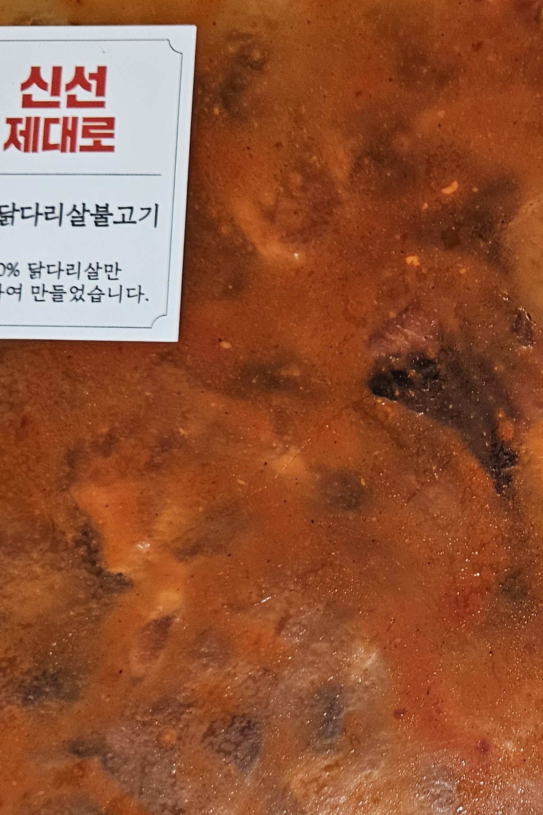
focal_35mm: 52
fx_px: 1176
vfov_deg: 38.0
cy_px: 497
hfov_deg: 24.7
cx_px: 551
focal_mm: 5.4
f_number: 1.8
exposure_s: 1/60
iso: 200
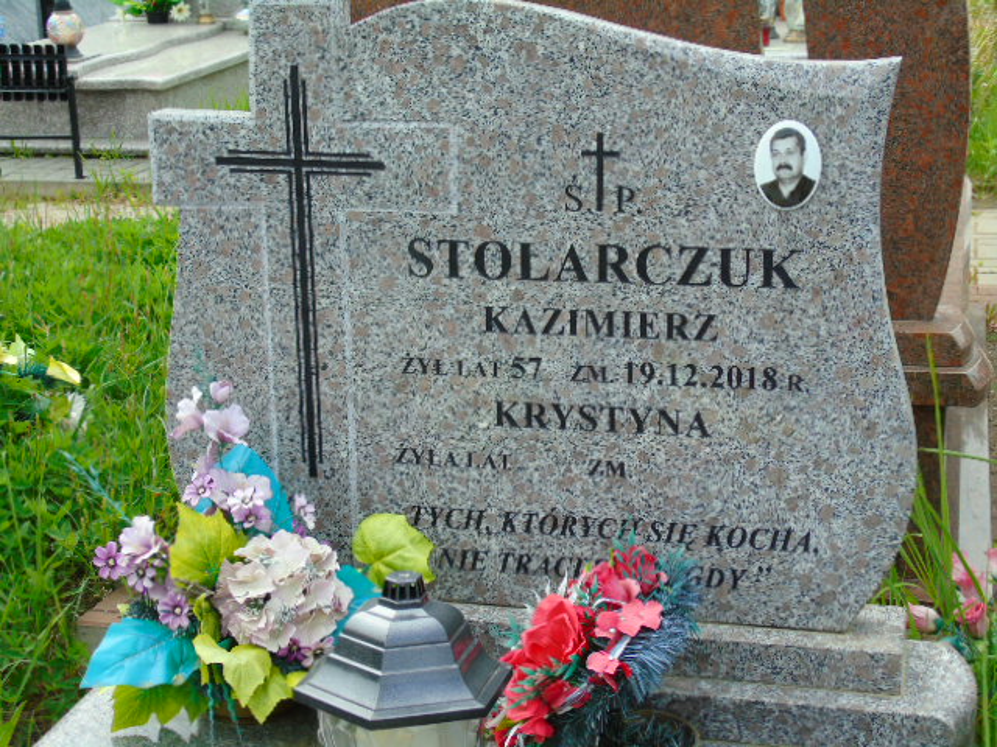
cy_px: 374
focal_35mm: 62
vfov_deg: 23.7
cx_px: 498
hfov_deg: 31.2
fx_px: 1786
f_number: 4.5
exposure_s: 1/200
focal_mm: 11
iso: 80
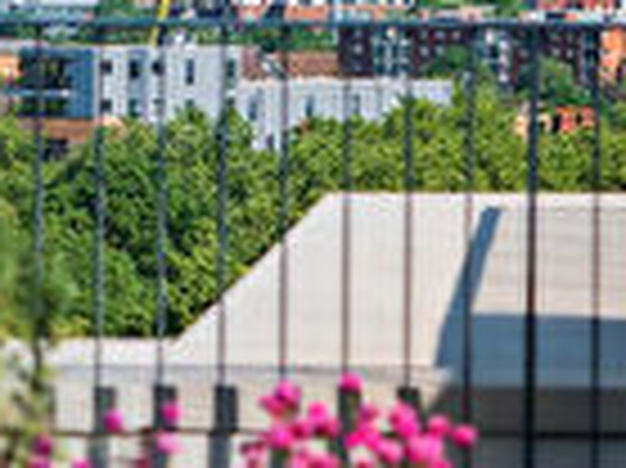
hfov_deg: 5.8
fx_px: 6125
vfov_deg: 4.4
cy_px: 76
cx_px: -464
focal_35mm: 339
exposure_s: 1/1600
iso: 200
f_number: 4.5
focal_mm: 70
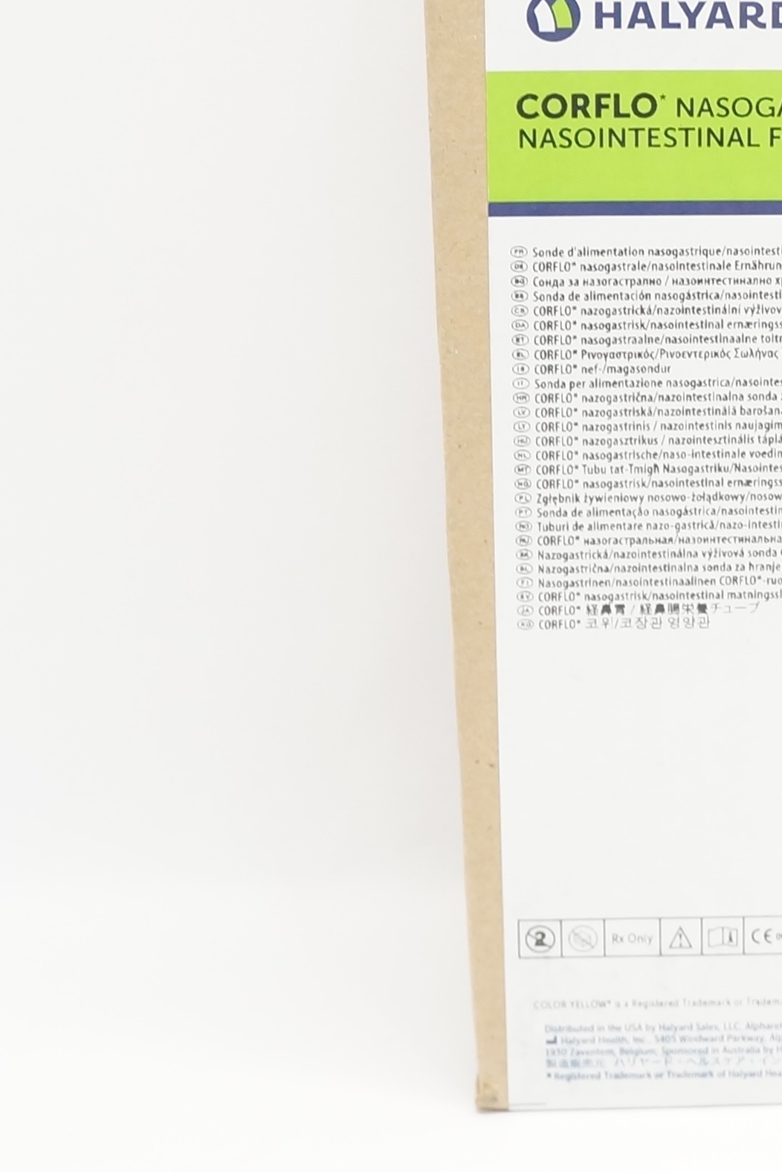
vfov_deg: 24.0
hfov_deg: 15.9
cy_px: 343
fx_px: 2736
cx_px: 836
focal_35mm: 84
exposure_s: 1/60
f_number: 5.6
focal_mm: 18
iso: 800
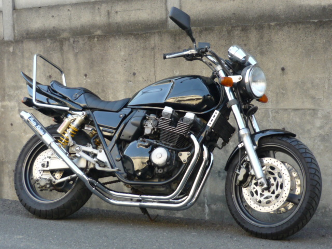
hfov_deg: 31.7
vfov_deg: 24.0
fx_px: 585
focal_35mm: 61
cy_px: 124
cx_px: 166
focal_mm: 6.3
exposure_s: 1/100
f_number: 2.9
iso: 100
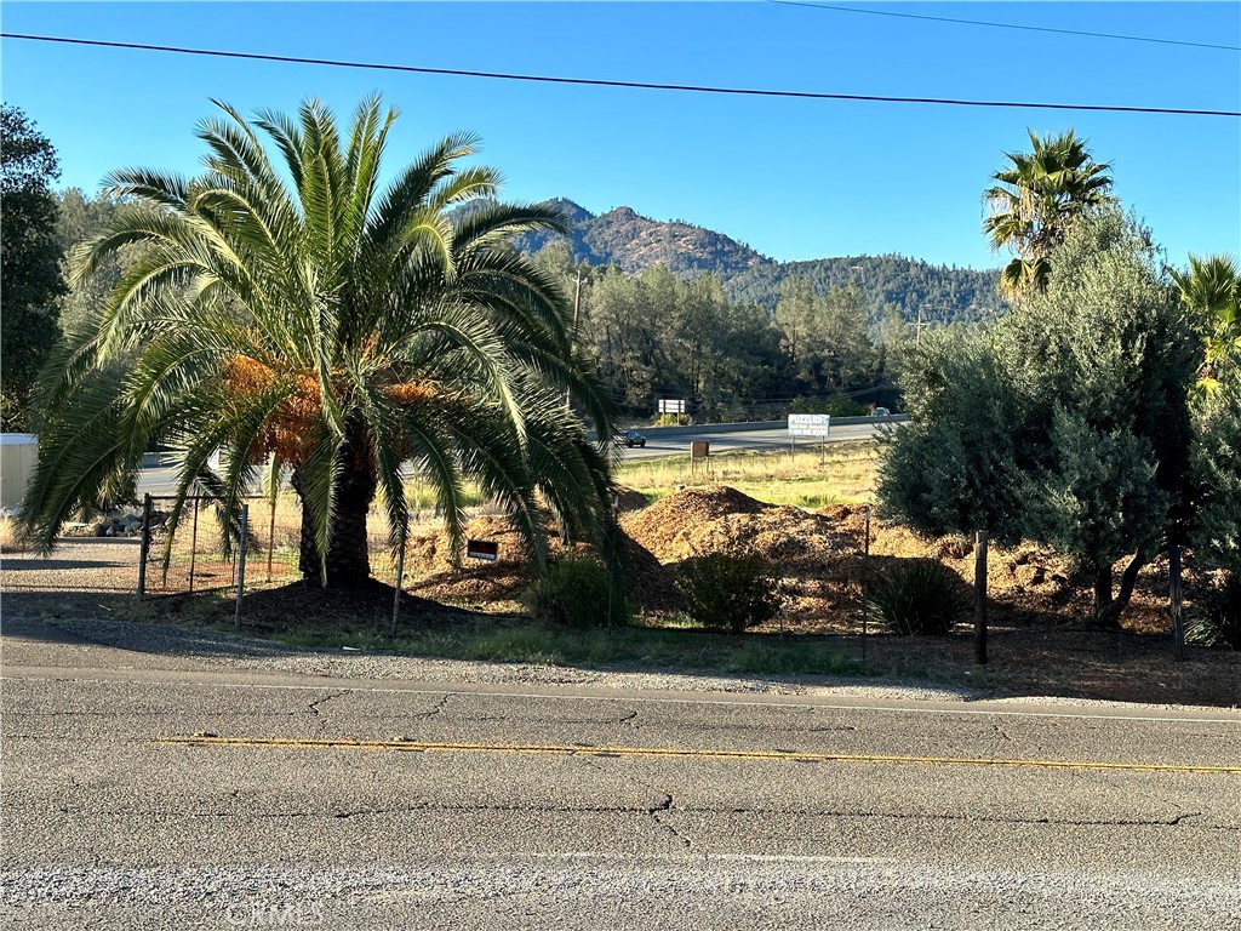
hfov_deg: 39.7
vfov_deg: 30.3
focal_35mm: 48
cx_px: 620
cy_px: 466
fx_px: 1721
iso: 64
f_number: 1.78
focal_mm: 6.86
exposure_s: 1/1258
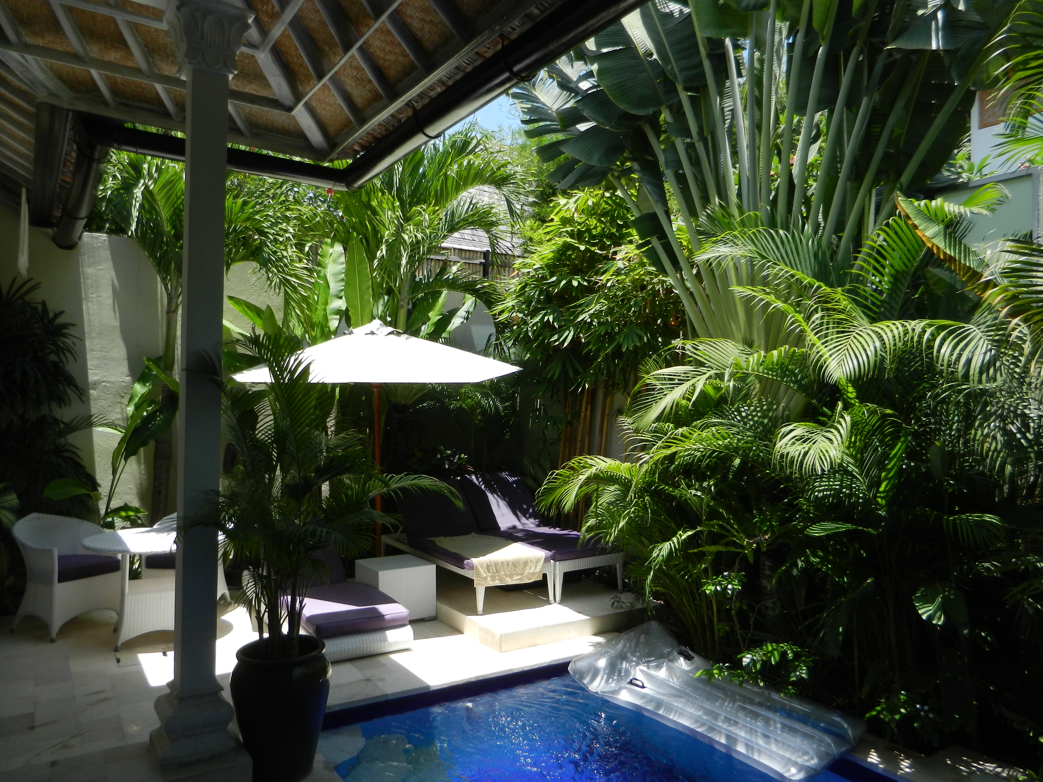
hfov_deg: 69.4
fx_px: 753
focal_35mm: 25
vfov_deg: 54.9
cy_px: 391
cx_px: 522
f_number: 3.5
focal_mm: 4.5
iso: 160
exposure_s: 1/800
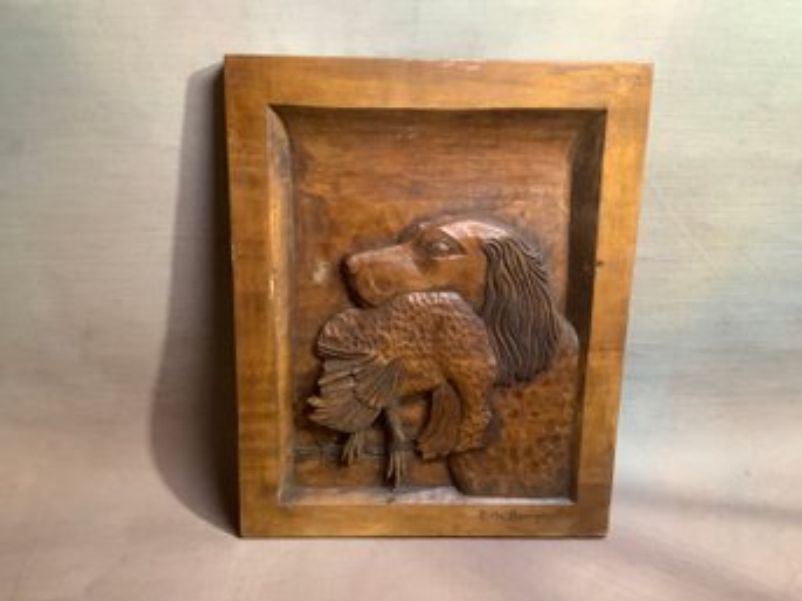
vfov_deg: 45.4
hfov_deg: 58.4
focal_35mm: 31
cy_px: 300
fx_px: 718
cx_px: 401
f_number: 2.4
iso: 400
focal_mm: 3.3
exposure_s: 1/30
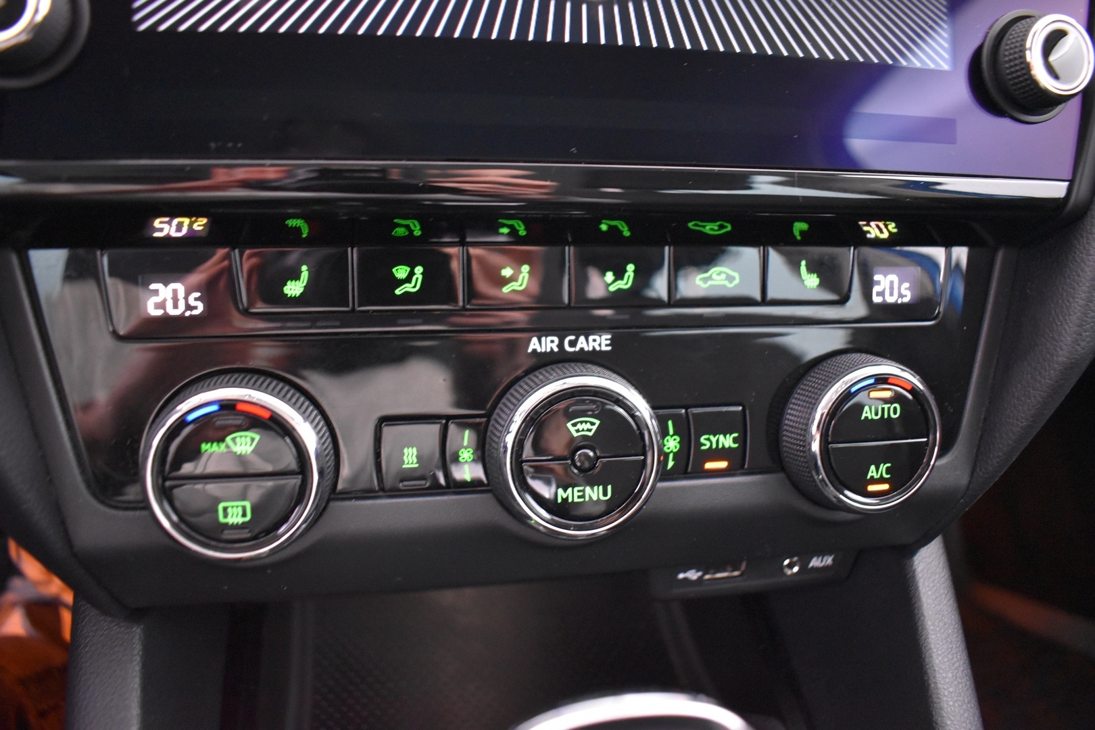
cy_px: 365
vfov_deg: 47.9
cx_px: 548
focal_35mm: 27
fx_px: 821
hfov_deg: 67.4
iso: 3200
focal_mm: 18
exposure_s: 1/6
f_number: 3.5
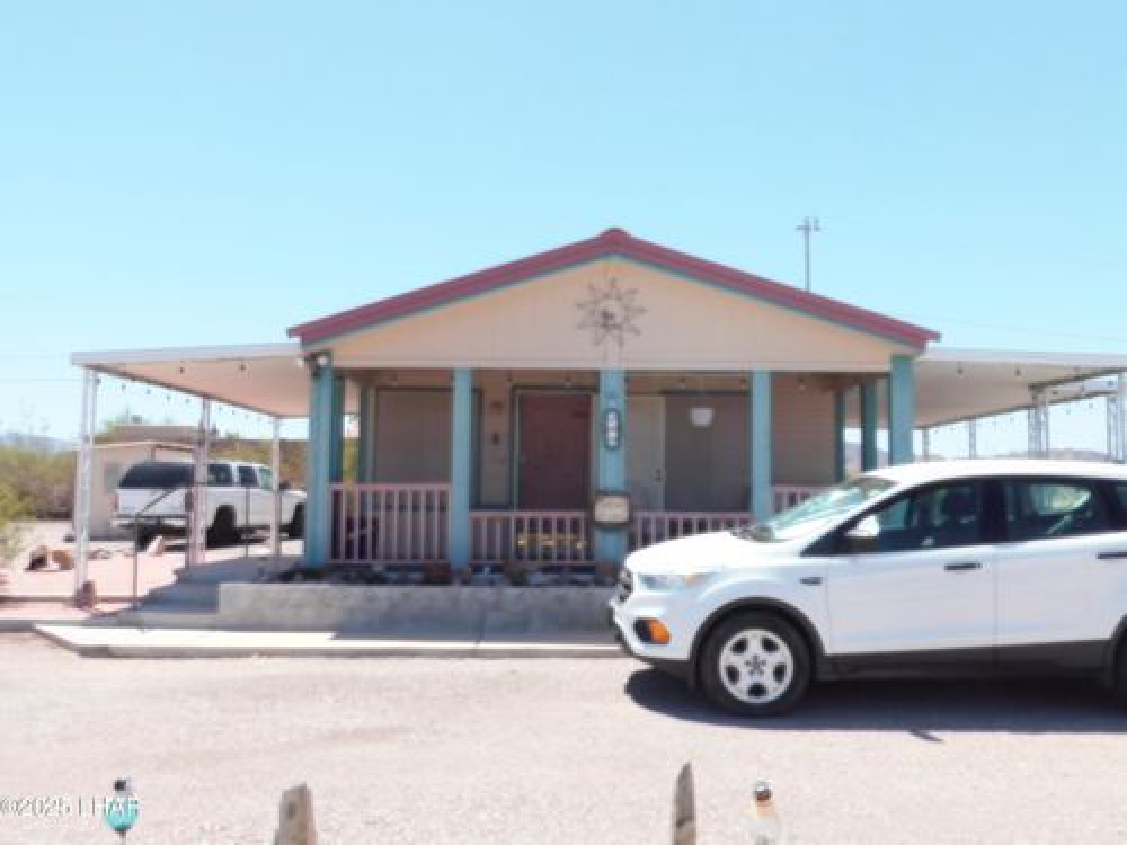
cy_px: 422
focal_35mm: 30
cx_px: 564
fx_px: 977
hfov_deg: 60.0
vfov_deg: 46.8
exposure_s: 1/1250
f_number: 3.2
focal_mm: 5.3
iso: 125
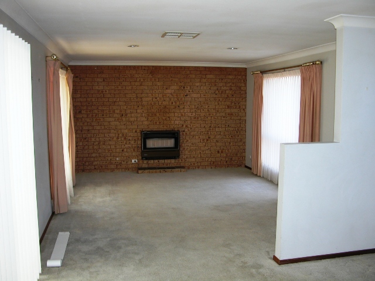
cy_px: 140
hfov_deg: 52.6
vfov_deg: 40.7
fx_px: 379
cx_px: 188
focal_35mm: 35
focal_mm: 8.9
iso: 100
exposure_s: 1/30
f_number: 2.8
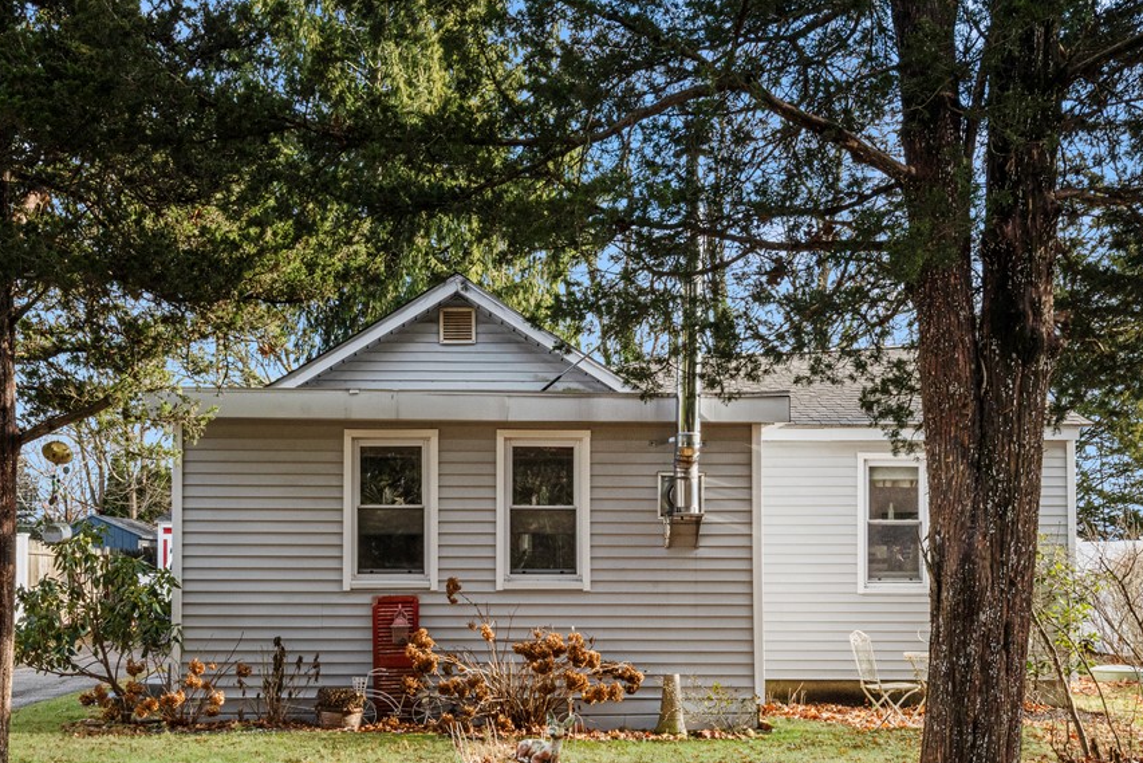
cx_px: 473
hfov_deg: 46.2
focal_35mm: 42
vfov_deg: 31.8
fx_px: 1334
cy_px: 475
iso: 400
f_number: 14
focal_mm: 22
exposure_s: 1/160
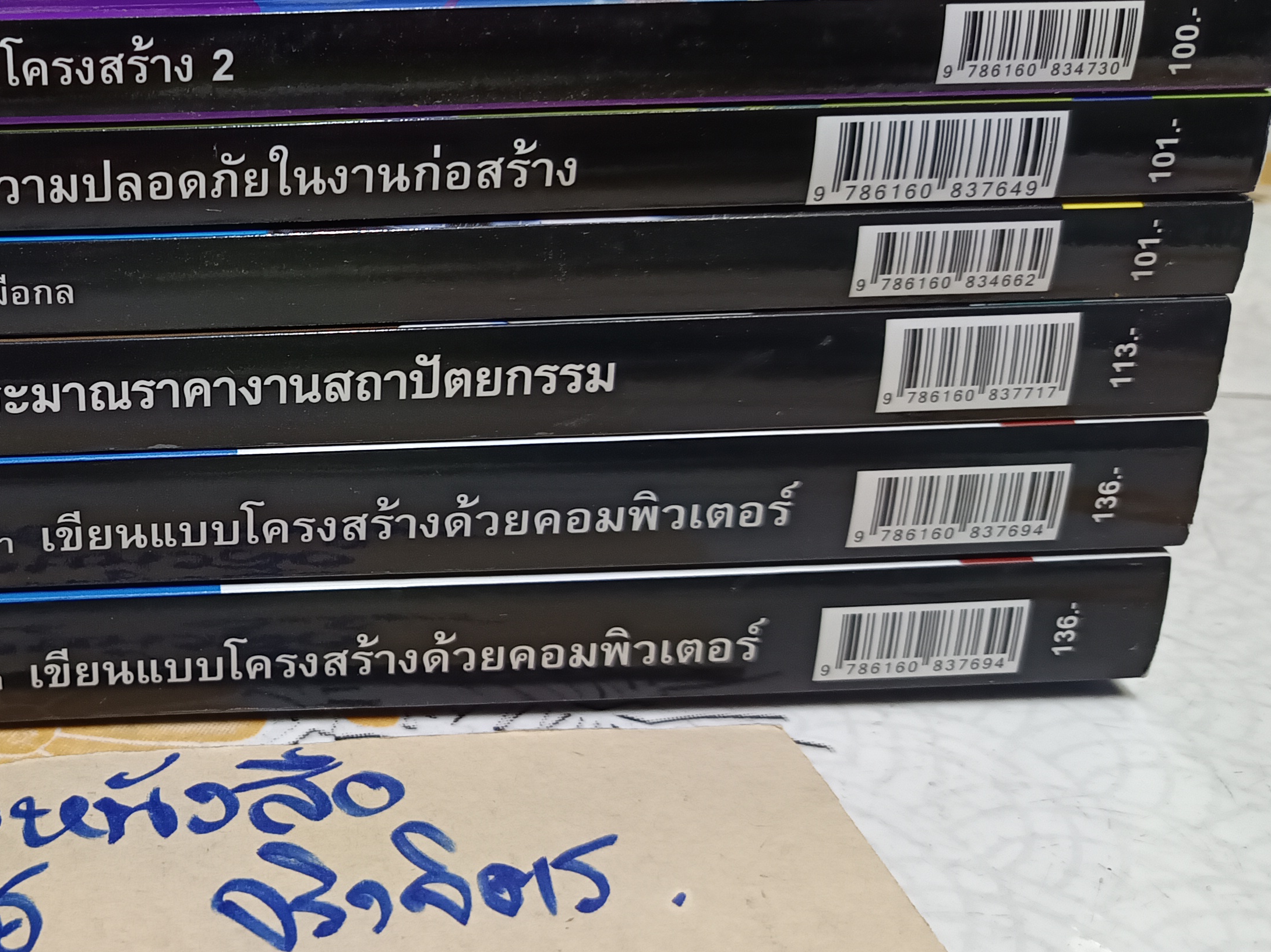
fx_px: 1615
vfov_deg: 32.8
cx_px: 156
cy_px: 405
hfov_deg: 40.1
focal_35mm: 44
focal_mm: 5.31
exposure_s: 1/25
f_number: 1.7
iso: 1177
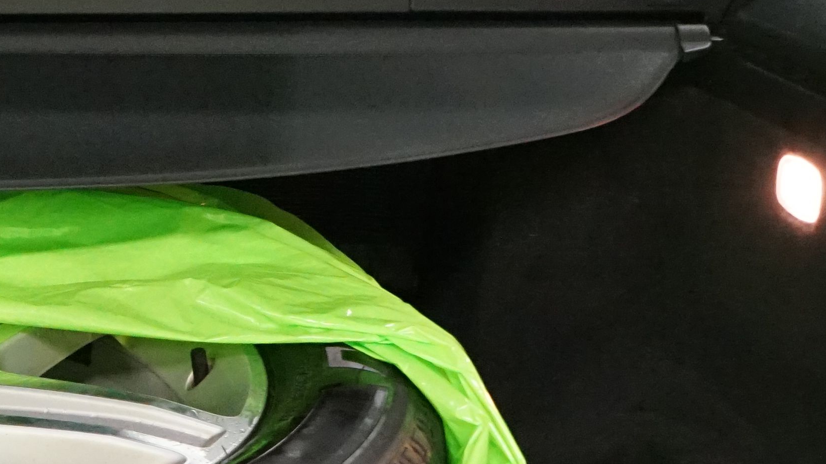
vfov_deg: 11.4
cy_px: 299
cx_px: -166
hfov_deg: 19.0
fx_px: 2322
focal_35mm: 106
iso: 6400
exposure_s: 1/25
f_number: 8
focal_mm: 28
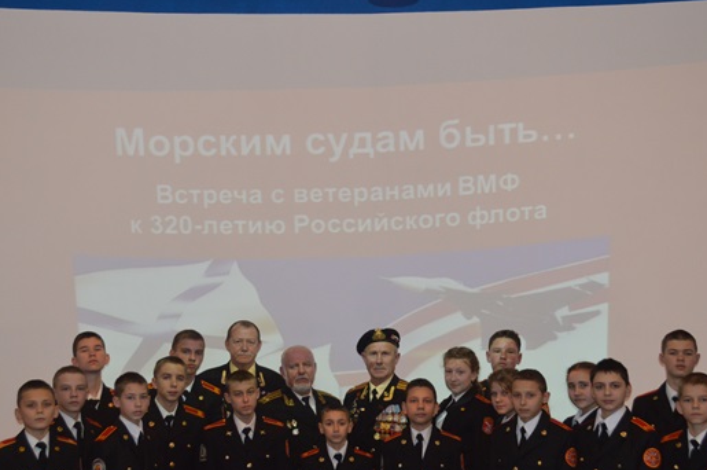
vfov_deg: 25.4
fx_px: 1040
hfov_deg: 37.6
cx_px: 349
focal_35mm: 53
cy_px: 302
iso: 1000
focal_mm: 26
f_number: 4.2
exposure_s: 1/60
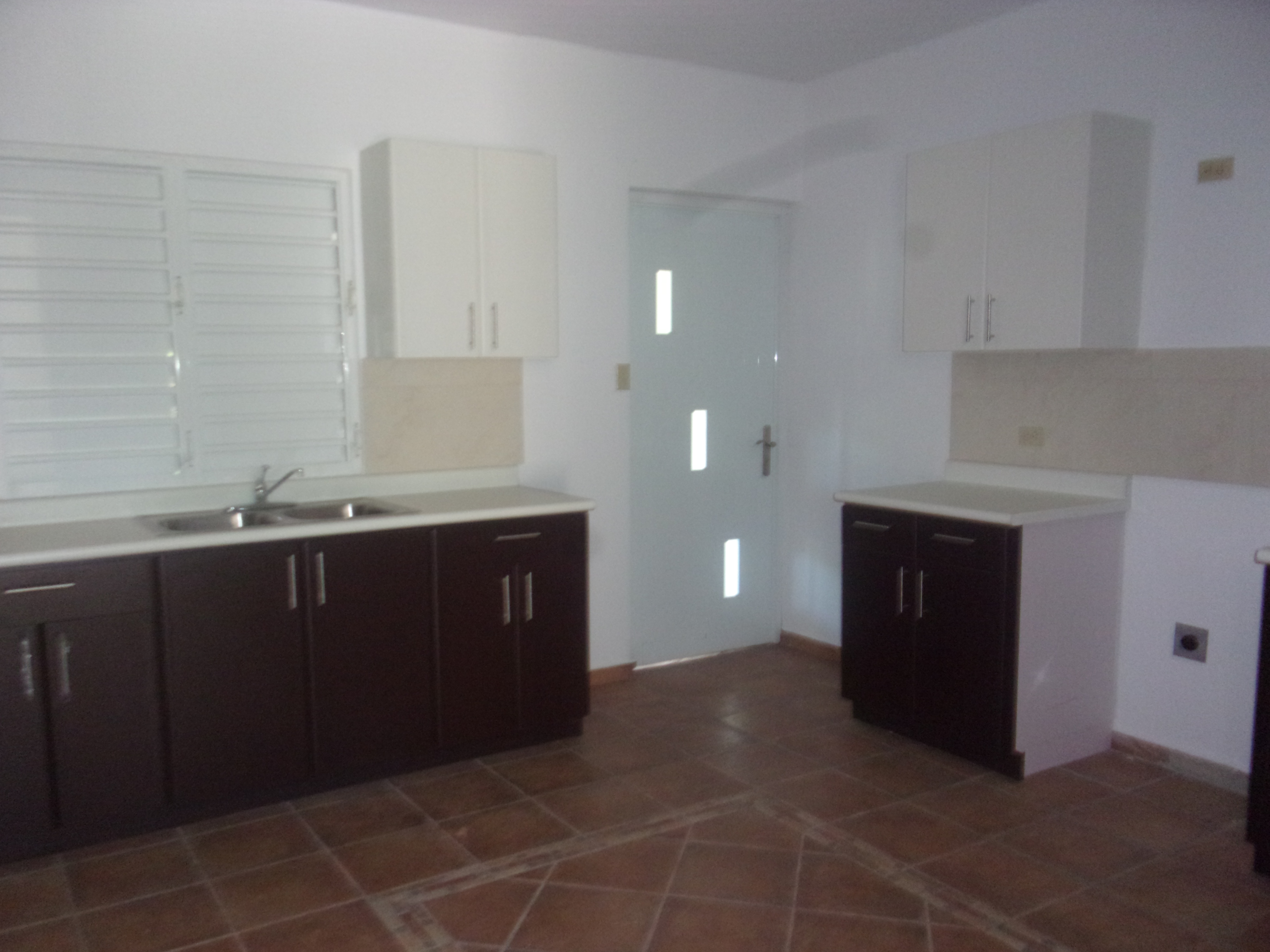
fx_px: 1027
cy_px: 476
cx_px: 635
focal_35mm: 28
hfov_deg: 63.4
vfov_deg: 49.7
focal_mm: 5.1
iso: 320
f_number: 3.9
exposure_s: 1/34
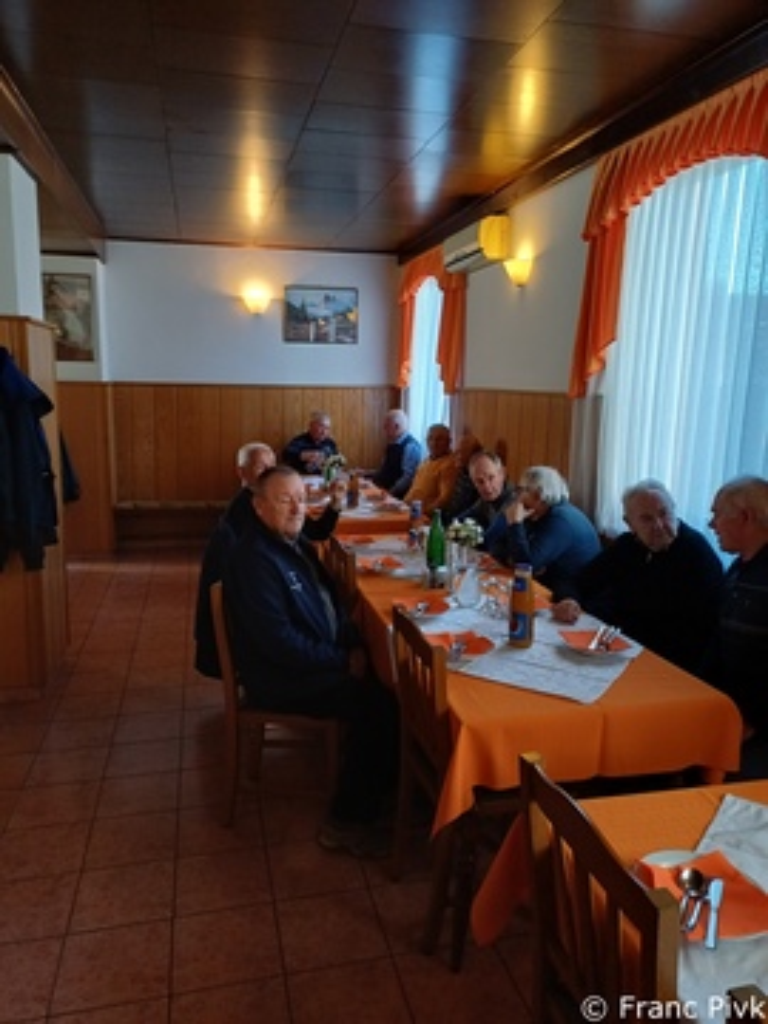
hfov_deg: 54.9
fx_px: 740
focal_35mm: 25
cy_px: 512
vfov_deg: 69.4
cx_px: 384
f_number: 1.8
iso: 125
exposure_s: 1/50
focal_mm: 4.65
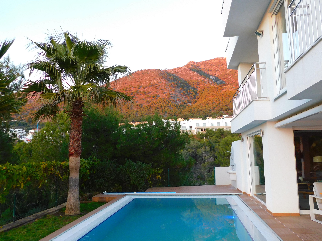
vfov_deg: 46.8
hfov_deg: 60.0
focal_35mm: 30
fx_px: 279
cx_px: 161
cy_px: 120
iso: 140
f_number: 3.2
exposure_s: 1/30
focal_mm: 5.3
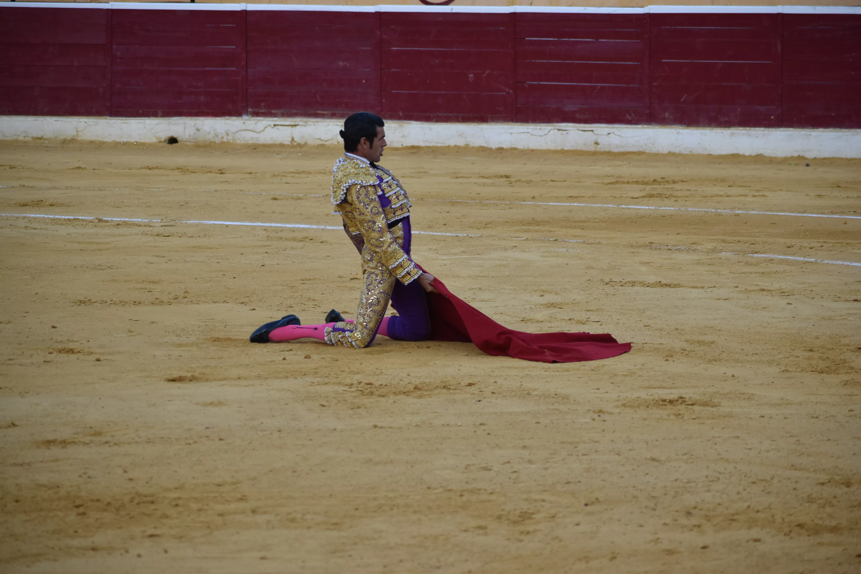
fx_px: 4663
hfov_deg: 10.5
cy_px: 287
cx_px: 430
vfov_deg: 7.0
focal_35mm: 195
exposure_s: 1/400
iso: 800
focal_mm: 130
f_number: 4.8
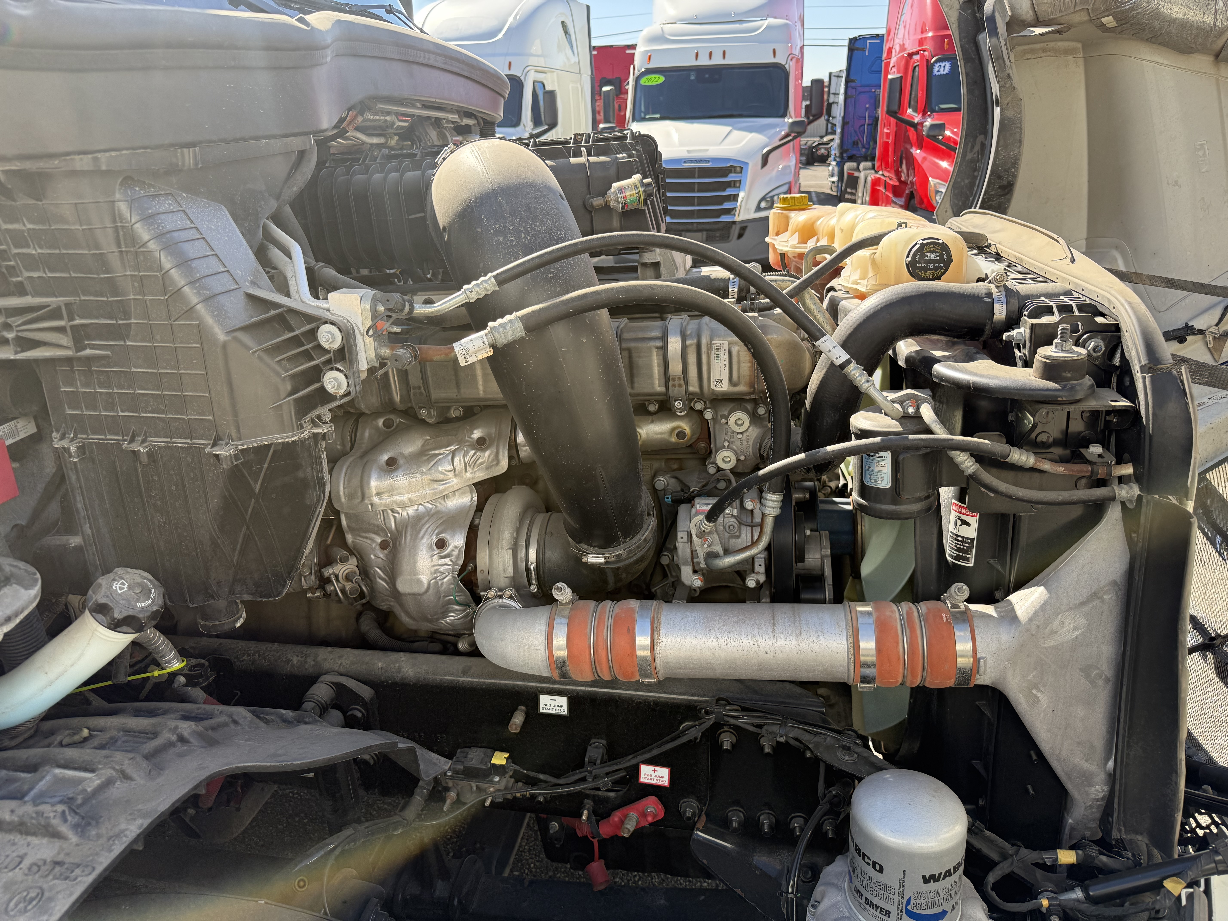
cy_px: 460
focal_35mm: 24
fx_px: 851
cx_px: 614
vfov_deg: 56.8
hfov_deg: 71.6
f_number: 1.78
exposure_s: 1/888
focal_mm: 6.76
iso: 100
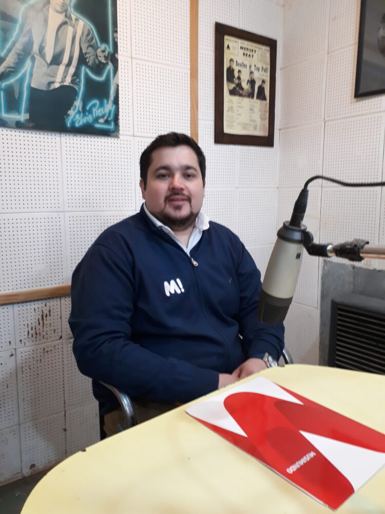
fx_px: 400
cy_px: 257
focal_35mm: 27
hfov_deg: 51.4
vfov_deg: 65.3
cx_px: 192
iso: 250
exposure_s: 1/17
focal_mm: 3.6
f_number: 1.9
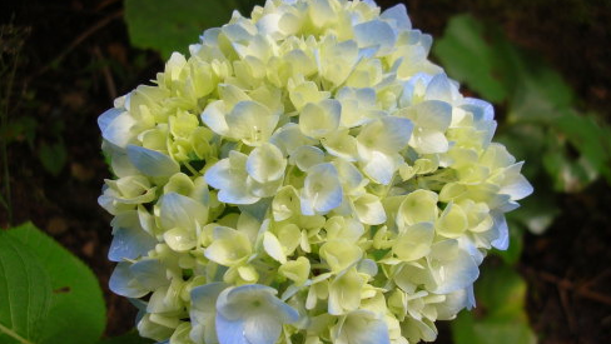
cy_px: 200
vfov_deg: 30.4
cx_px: 311
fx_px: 632
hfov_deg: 51.6
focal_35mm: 39
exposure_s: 1/123
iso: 50
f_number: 2.8
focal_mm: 5.8
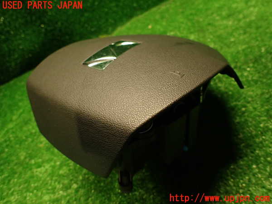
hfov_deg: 69.4
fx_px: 196
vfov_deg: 54.9
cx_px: 136
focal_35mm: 25
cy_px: 102
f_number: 2
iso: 400
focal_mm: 4.5
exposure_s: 1/30
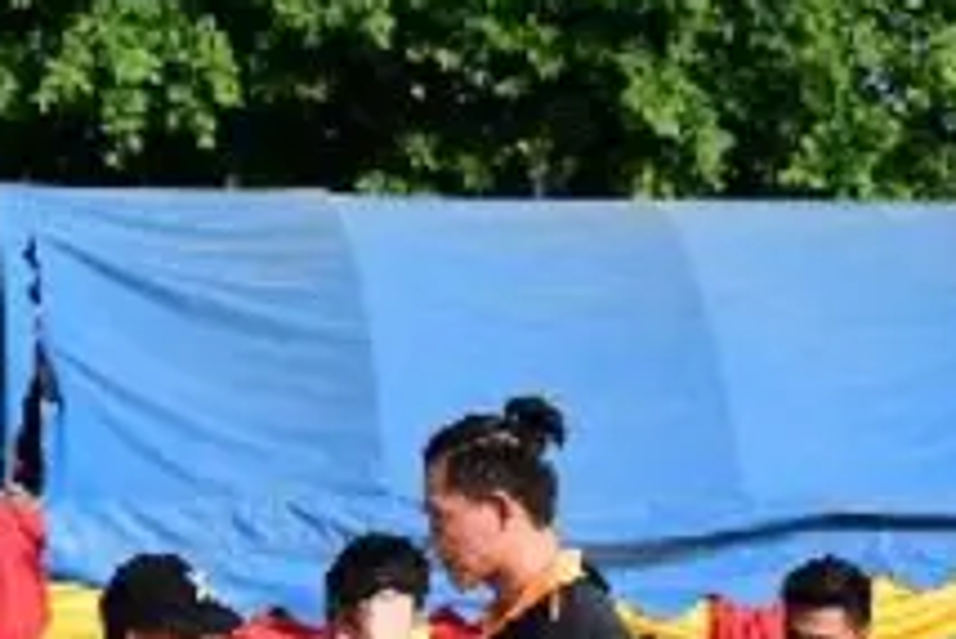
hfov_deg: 8.0
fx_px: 6776
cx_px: -116
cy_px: 961
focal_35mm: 255
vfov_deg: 5.3
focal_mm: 70
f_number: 4
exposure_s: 1/640
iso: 100
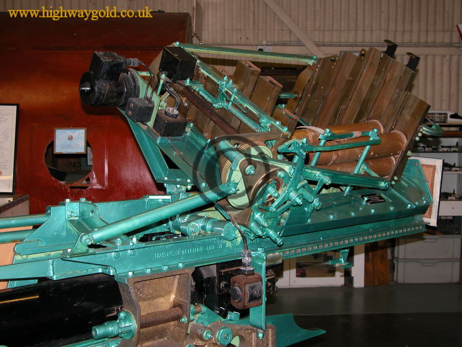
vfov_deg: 29.1
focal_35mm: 50
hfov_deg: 38.2
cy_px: 174
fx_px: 667
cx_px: 231
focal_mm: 12.7
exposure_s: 1/60
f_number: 3
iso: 100
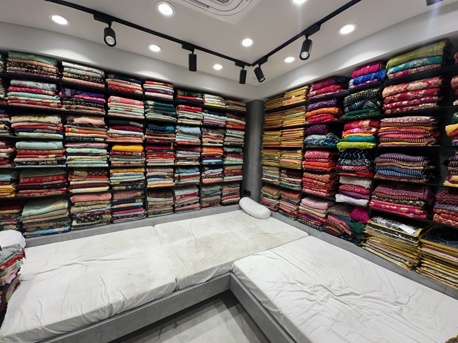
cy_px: 172
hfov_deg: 102.1
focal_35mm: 14
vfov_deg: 85.7
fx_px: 185
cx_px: 229
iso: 64
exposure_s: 1/100
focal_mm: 2.22
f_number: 2.2
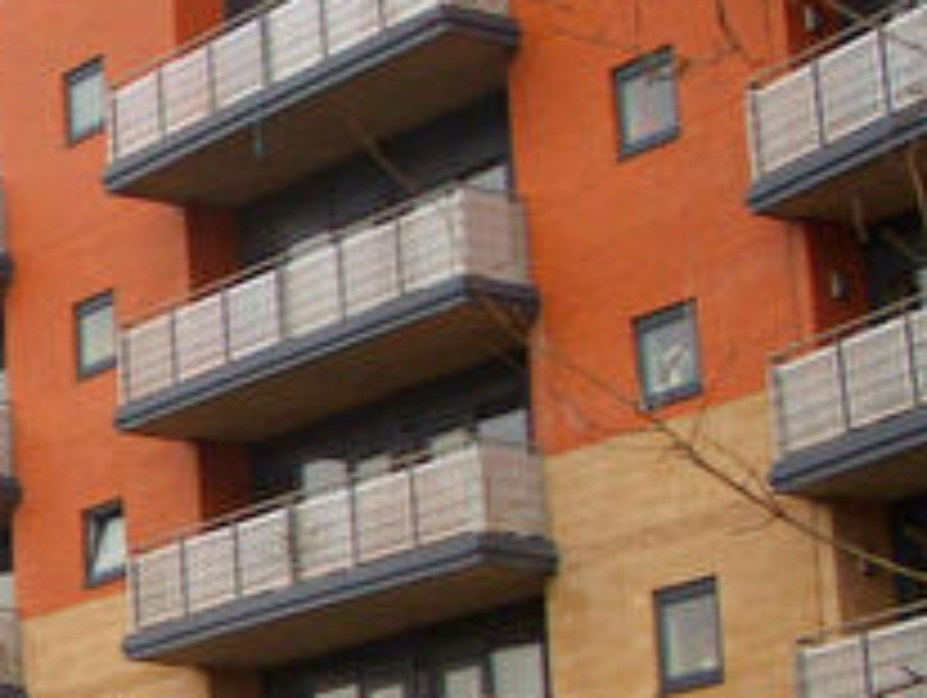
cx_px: -400
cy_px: 507
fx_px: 3459
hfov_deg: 14.4
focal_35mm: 129
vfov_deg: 11.5
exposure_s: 1/135
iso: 50
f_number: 2.8
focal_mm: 7.8
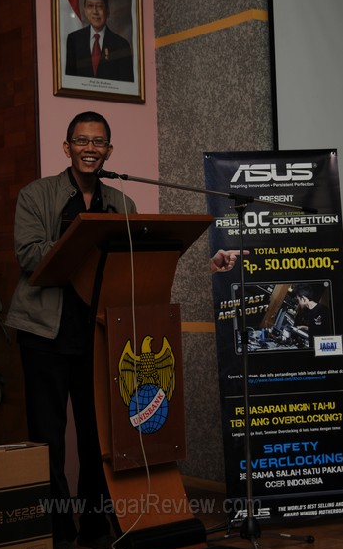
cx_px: 152
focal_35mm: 79
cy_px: 267
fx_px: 1182
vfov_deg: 26.2
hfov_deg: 16.5
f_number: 4.5
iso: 200
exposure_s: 1/60
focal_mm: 48
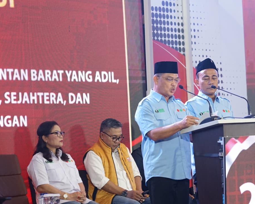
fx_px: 1615
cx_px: 185
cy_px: 114
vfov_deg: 7.2
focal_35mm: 214
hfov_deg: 9.0
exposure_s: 1/320
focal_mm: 128
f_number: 4
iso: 4000
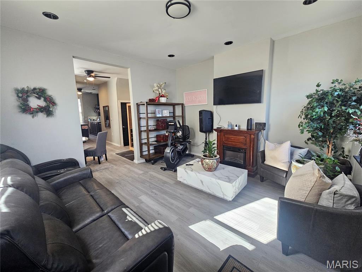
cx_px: 181
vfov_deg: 89.9
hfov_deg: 106.2
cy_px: 136
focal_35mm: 13
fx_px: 136
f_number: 2.2
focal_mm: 2.2
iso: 320
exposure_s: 1/60
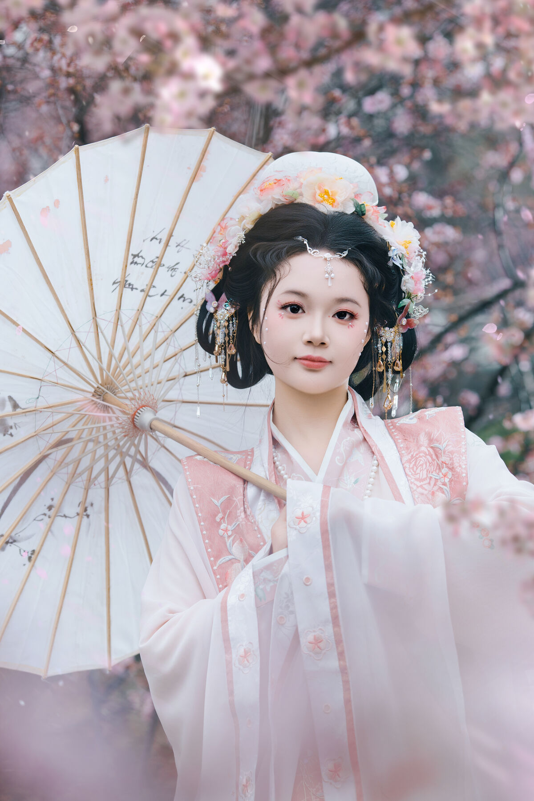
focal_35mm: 134
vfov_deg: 15.3
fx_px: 2981
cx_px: 267
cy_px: 400
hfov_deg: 10.2
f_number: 4
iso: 100
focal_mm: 135
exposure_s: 1/125
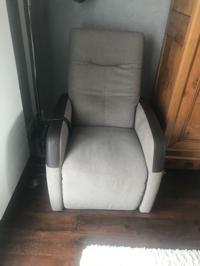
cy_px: 133
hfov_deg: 49.7
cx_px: 100
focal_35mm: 28
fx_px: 216
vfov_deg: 63.4
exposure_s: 1/17
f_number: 1.8
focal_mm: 3.99
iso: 50
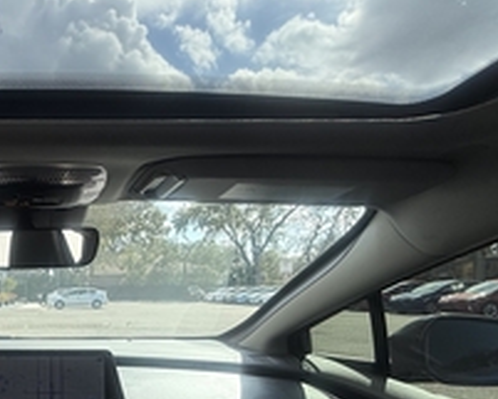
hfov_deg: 46.3
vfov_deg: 41.5
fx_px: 501
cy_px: 321
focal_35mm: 34
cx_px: 27
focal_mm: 2.22
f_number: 2.2
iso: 50
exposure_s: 1/734
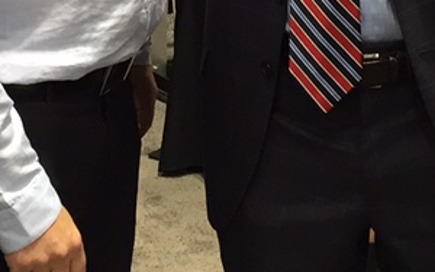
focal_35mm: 131
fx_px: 1554
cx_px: 130
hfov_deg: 15.9
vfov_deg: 9.5
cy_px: -240
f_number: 2.2
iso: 64
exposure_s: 1/30
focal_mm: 4.15
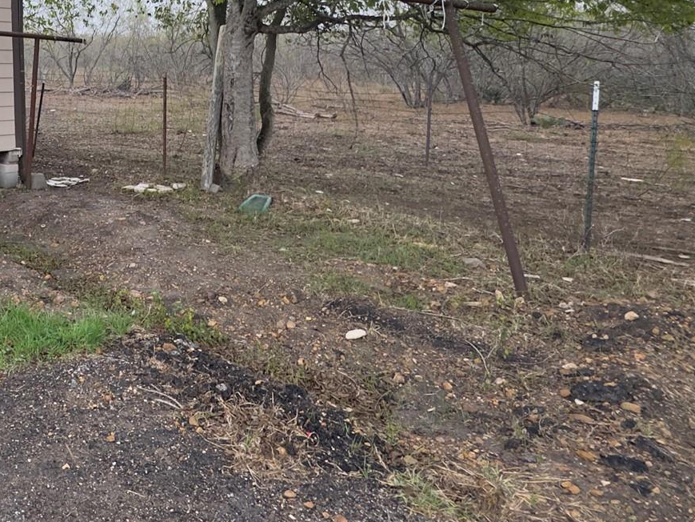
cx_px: -16
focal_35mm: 33
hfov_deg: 45.6
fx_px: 663
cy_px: 34
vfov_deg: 39.3
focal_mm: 2.22
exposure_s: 1/222
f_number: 2.2
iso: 40
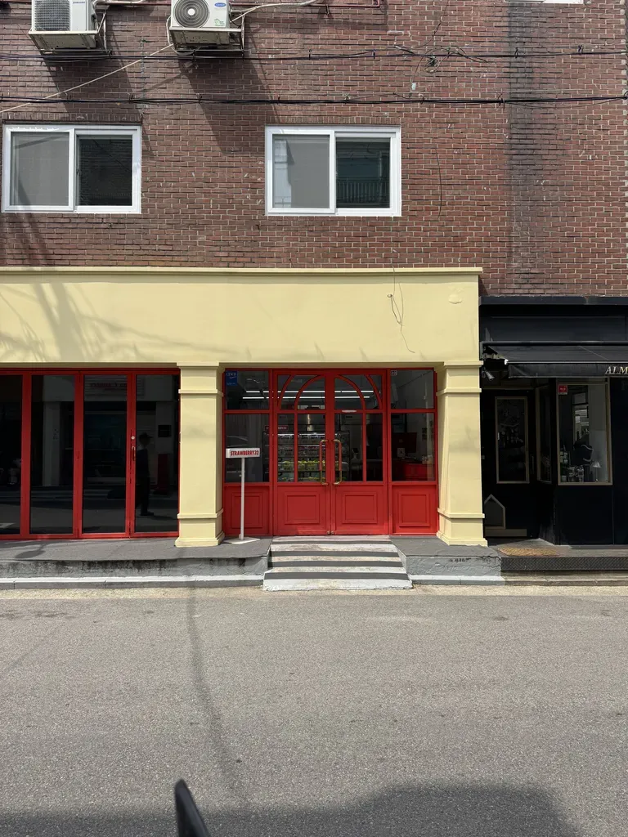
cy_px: 418
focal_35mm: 24
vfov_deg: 71.6
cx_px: 314
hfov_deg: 56.8
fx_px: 581
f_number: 1.78
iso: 80
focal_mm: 6.76
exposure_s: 1/3597
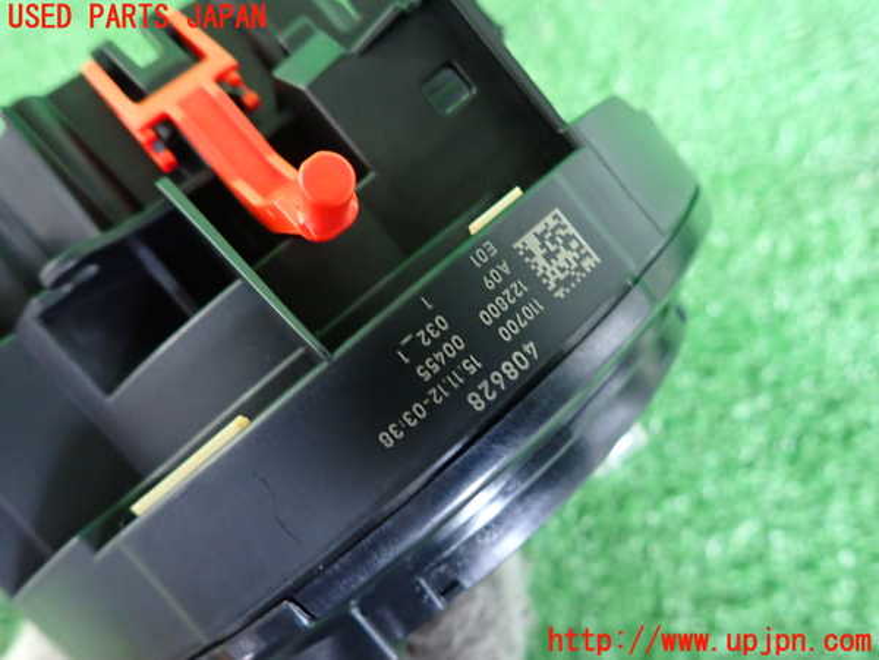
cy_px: 330
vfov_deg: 54.9
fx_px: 635
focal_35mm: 25
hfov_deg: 69.4
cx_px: 440
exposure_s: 1/30
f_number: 2
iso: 800
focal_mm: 4.5
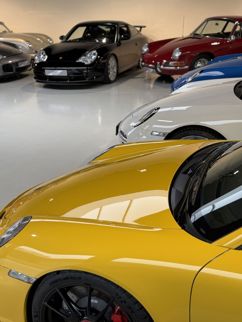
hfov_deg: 30.3
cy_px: 161
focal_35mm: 48
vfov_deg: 39.7
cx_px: 121
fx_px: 447
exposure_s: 1/121
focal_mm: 6.76
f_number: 1.78
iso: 64
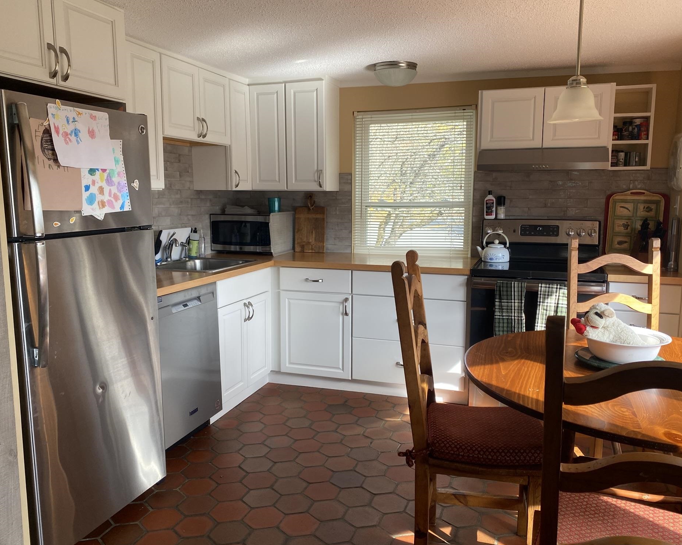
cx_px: 344
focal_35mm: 28
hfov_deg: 62.2
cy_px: 276
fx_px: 565
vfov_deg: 51.5
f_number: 1.8
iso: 50
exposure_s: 1/122
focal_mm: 4.25
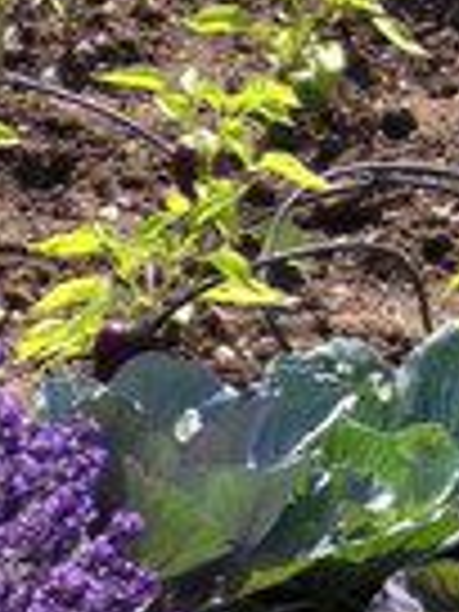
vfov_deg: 8.8
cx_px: -814
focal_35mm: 206
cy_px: 1377
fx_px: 3642
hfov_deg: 6.7
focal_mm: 4.28
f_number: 2.4
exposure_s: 1/627
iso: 50
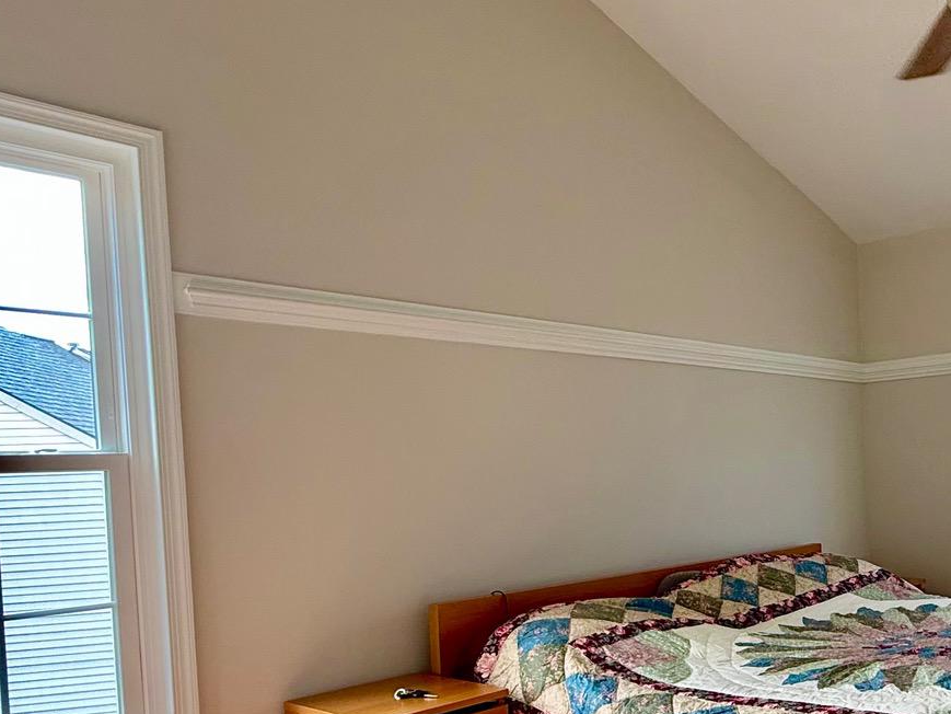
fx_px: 907
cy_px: 491
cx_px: 866
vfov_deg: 42.2
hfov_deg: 49.0
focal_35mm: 33
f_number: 2.2
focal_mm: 2.22
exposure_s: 1/99
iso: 125
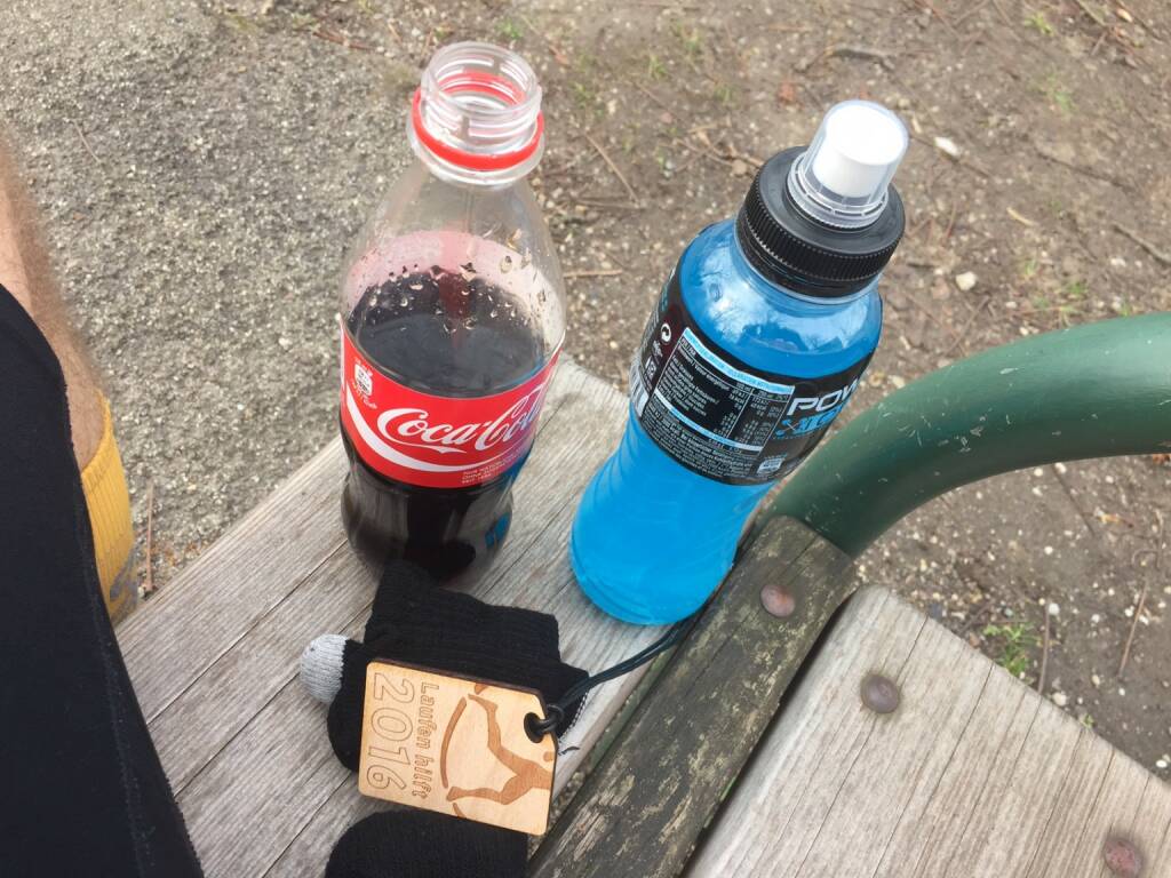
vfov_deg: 48.2
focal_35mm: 29
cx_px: 586
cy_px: 439
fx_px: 981
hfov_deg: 61.7
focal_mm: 4.15
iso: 32
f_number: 2.2
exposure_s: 1/205
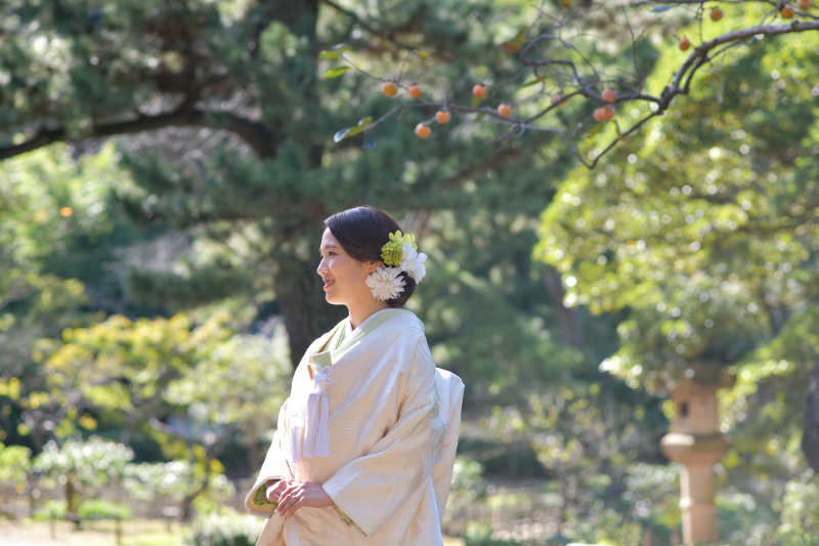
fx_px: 1933
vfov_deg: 16.1
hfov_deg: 23.9
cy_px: 273
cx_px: 410
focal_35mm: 85
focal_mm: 85
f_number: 3.5
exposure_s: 1/320
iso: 125
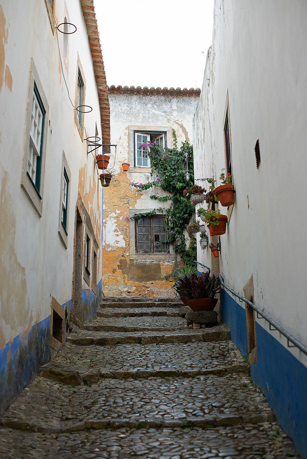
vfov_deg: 39.6
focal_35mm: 50
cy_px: 230
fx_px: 639
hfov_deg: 27.0
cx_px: 154
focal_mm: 50
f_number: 3.2
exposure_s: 1/400
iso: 800
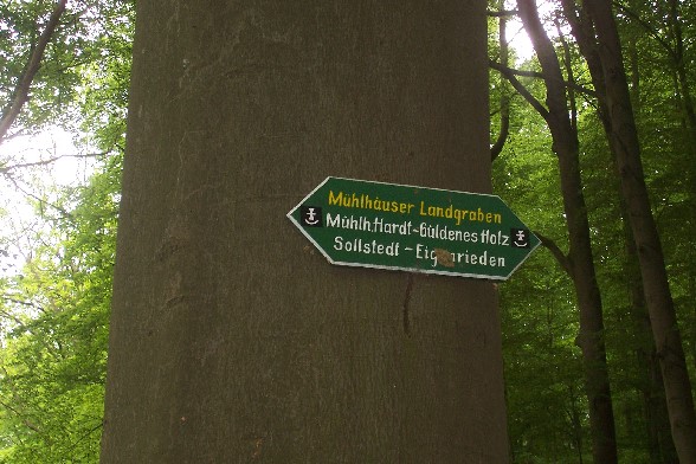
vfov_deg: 16.7
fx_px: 1585
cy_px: 232
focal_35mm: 82
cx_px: 348
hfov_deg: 24.8
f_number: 4.1
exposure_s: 1/90
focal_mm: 13.5
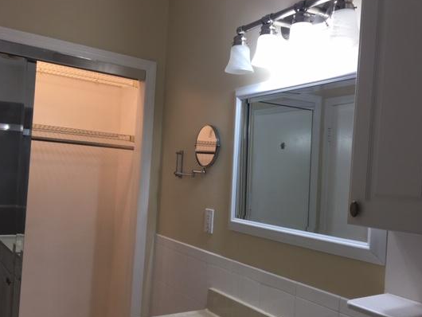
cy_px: 179
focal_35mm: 35
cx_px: 239
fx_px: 427
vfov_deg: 40.7
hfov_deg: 52.4
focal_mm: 4.15
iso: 32
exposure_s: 1/40
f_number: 2.2
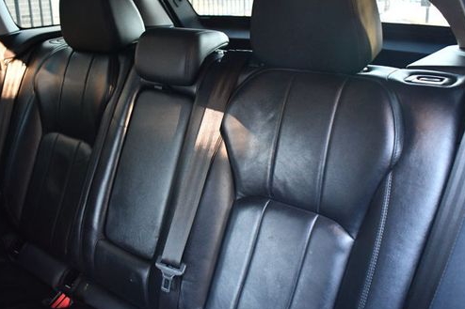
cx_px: 230
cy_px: 139
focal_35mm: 35
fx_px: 452
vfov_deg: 37.8
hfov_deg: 54.4
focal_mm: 18
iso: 4000
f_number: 3.5
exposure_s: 1/60
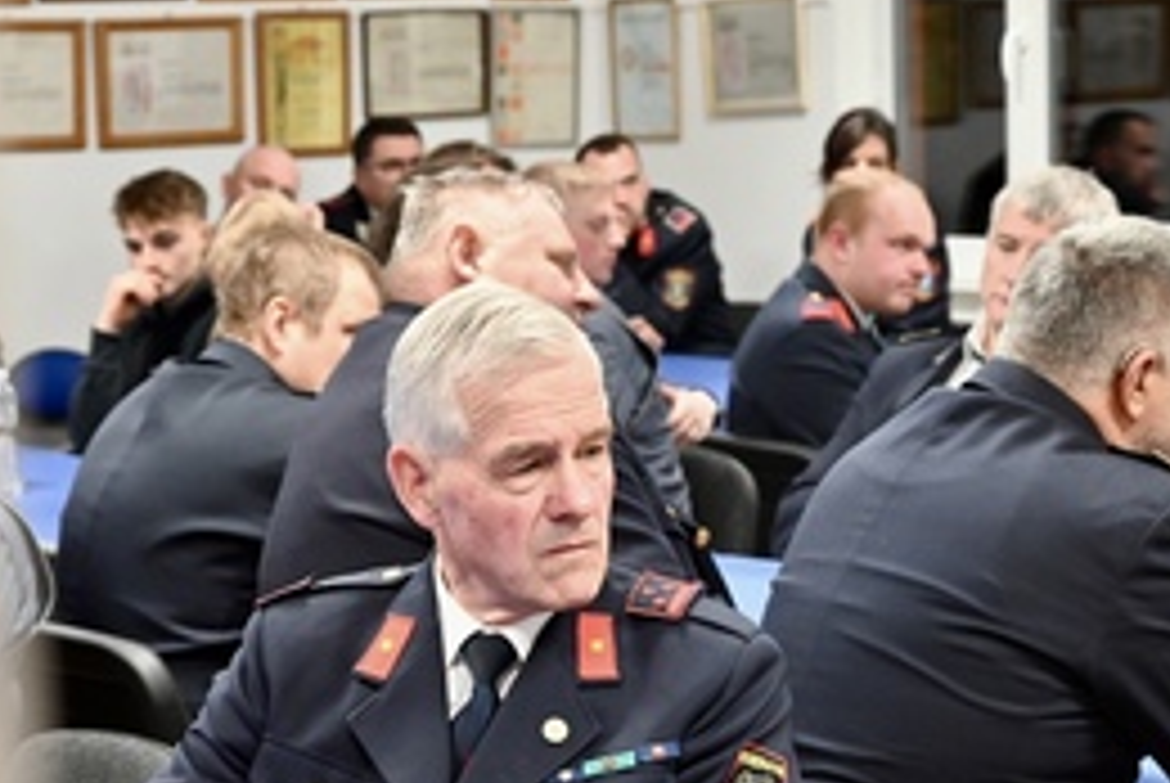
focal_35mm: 102
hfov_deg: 20.0
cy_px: 608
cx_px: 468
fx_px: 3319
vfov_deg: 13.4
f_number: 6
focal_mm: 59
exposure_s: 1/80
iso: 3200
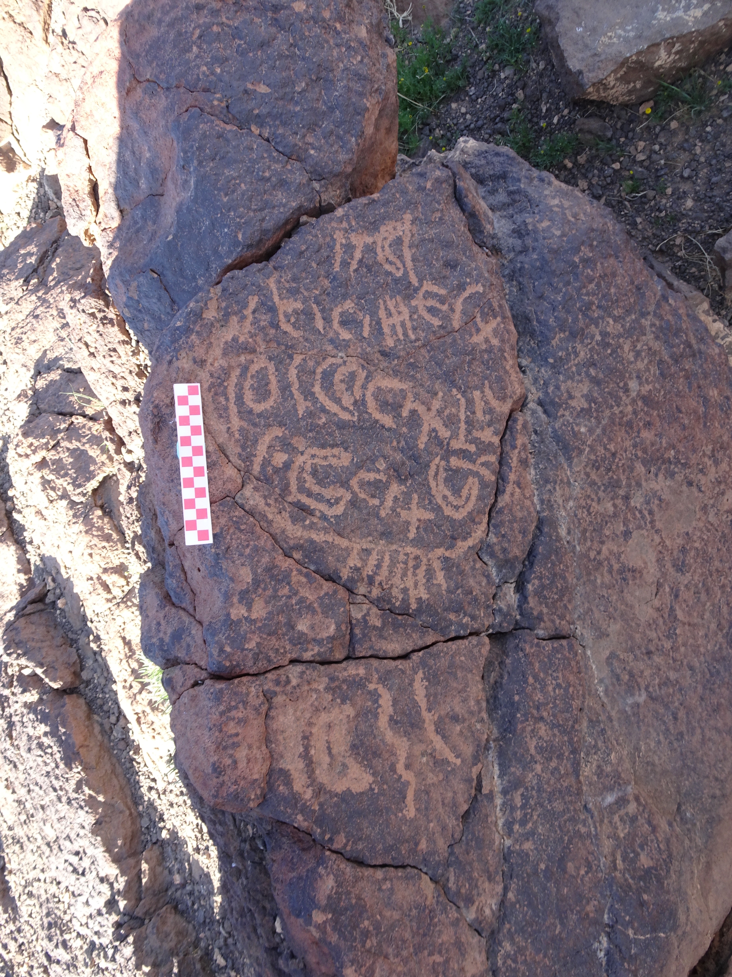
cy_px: 488
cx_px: 366
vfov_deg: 71.6
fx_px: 677
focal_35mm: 24
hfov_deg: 56.8
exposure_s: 1/100
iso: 80
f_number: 3.5
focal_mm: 4.1
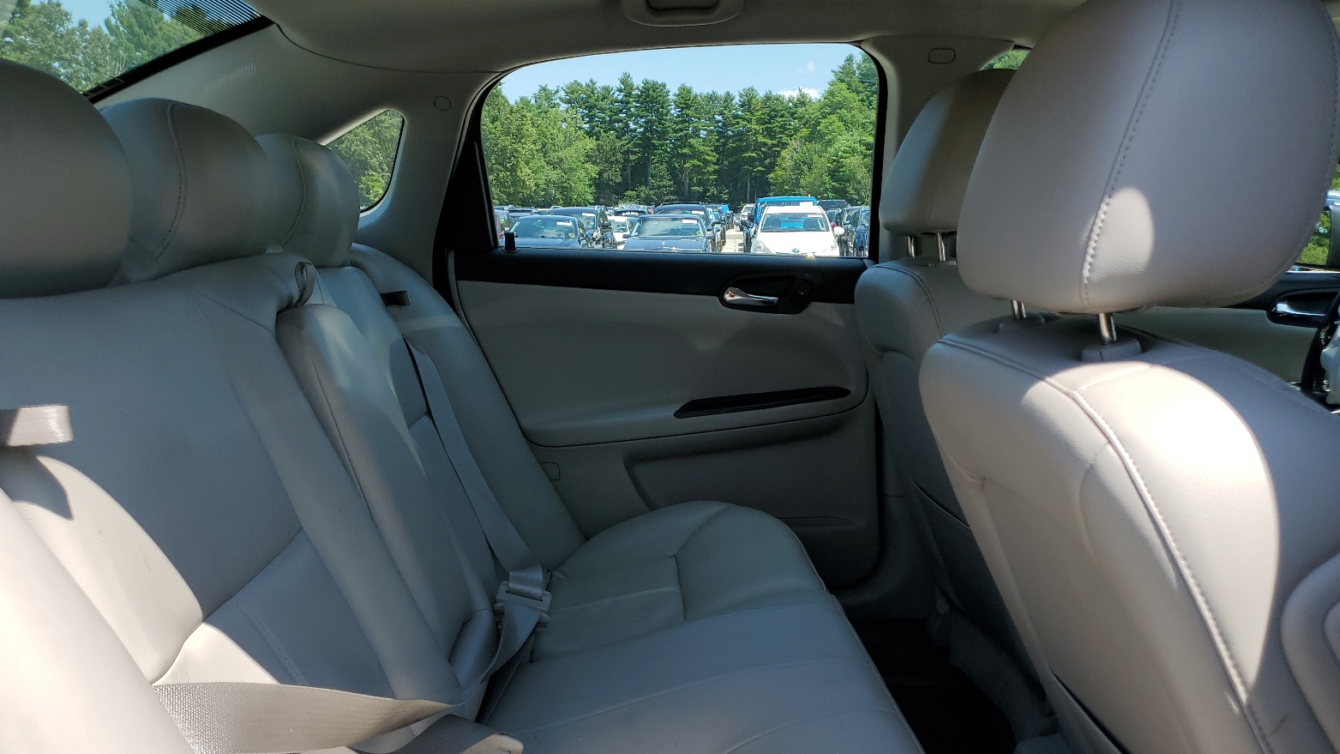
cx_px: 671
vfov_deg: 39.7
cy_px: 507
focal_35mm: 29
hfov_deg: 66.1
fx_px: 1030
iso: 50
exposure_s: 1/1429
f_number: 1.5
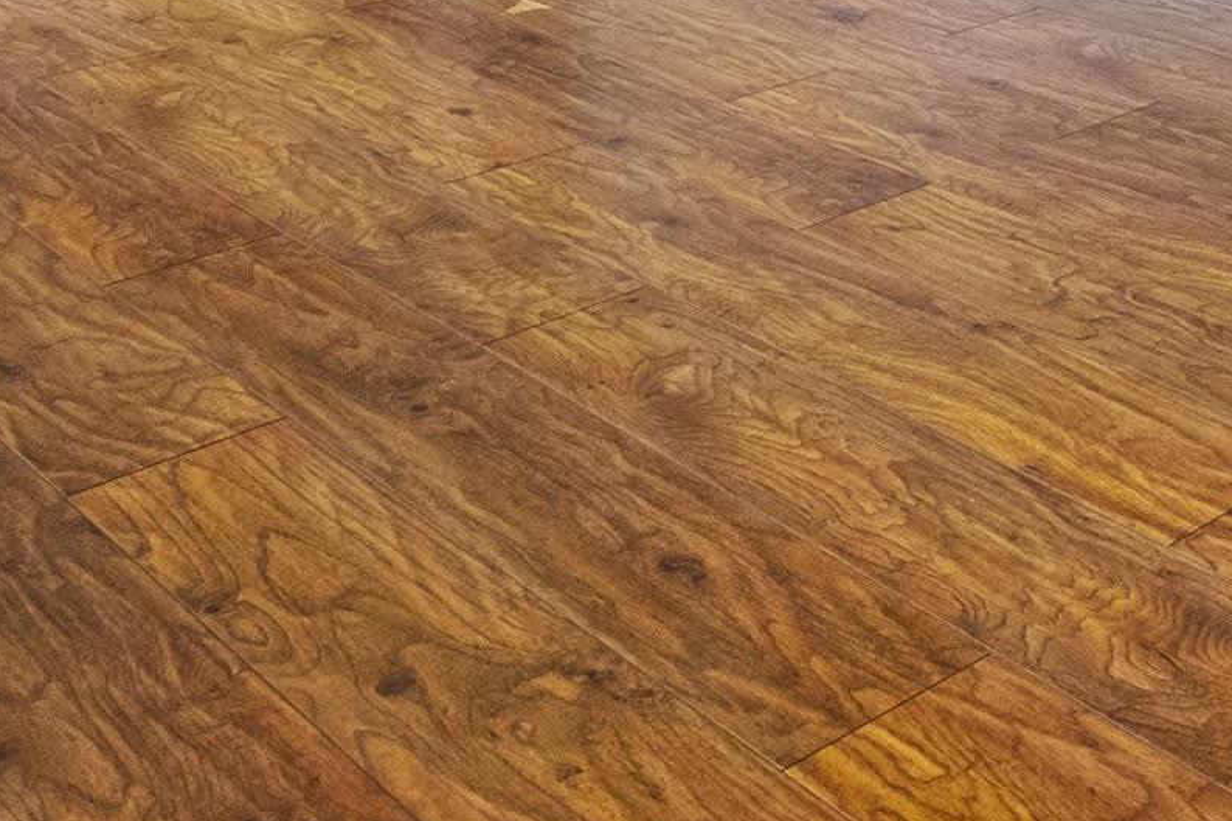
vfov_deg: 18.7
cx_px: 1384
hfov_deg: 30.5
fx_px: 1984
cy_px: -604
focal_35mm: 58
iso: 1250
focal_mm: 10
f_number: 8
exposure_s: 1/2
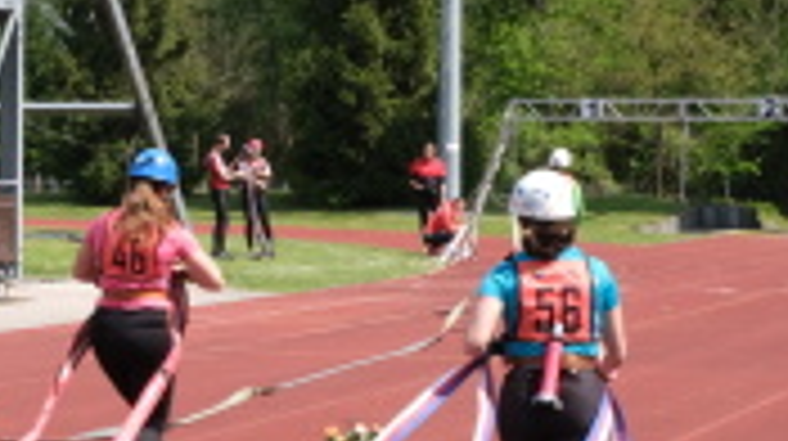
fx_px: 2630
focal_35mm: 126
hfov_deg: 16.8
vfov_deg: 9.6
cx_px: 86
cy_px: 344
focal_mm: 27.9
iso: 500
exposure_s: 1/120
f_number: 16
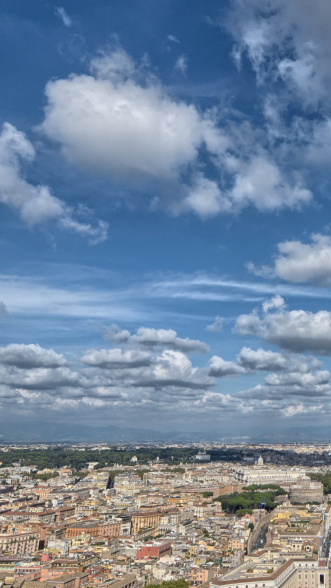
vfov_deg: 62.6
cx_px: 336
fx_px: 483
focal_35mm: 31
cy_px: 264
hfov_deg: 34.2
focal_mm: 11
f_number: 8
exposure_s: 1/400
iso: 100
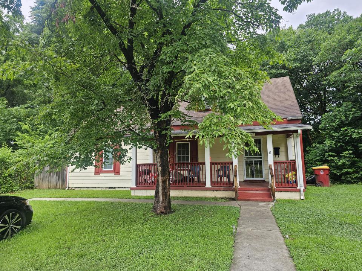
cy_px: 136
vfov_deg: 58.9
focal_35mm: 23
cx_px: 181
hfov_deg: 73.9
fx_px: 241
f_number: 1.7
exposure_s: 1/180
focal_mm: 6.3
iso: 40
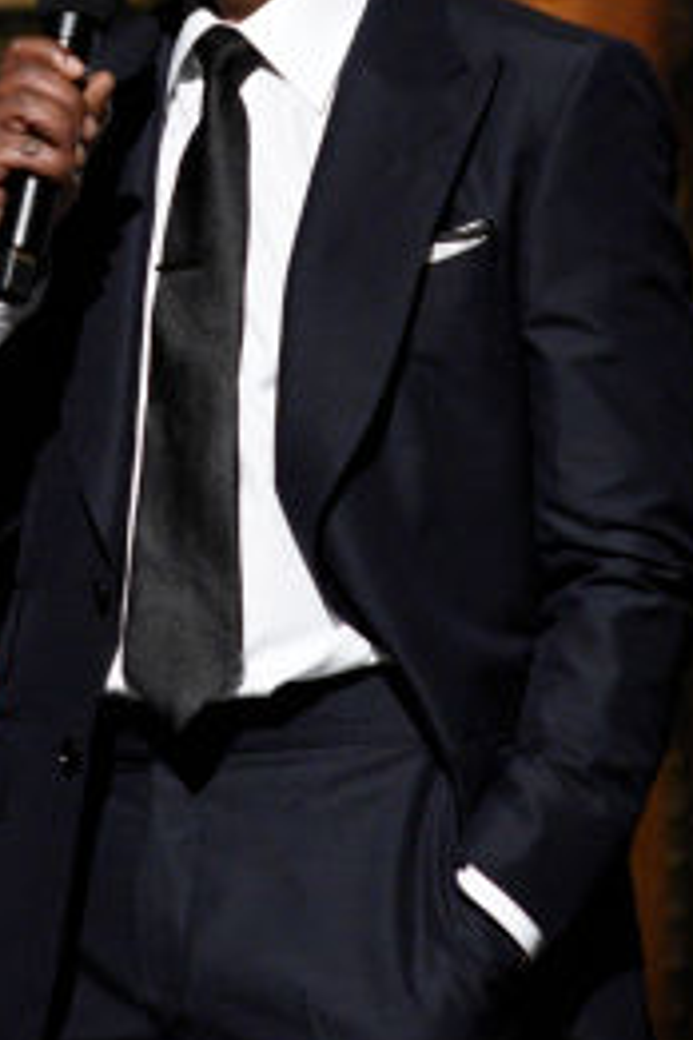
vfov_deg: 6.2
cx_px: 147
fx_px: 9643
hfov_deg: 4.1
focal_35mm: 334
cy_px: -26
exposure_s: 1/200
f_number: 4
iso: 4000
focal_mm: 85
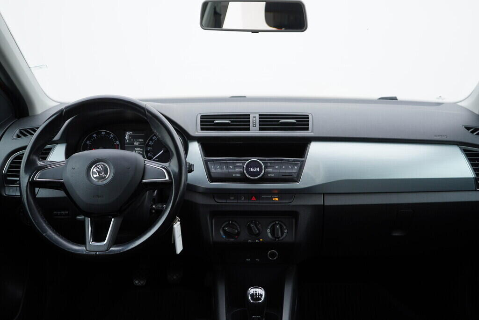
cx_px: 240
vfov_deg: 36.9
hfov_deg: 53.1
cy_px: 160
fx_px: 479
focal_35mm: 36
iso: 125
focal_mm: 24
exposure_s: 1/50
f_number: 3.2
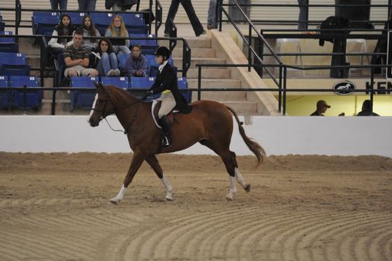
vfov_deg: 5.6
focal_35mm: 246
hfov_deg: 8.4
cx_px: 167
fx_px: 2677
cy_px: 124
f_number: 2.8
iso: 6400
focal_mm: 200
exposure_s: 1/400
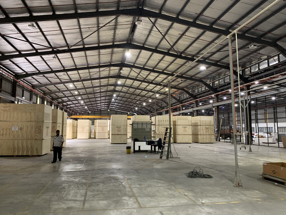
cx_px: 143
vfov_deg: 53.1
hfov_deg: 67.3
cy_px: 108
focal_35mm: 26
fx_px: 215
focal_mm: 4.25
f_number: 1.8
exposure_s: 1/50
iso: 320
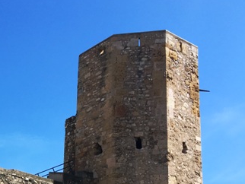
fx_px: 510
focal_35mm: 72
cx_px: -50
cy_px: 201
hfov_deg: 24.4
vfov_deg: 19.6
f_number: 2.2
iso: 25
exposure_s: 1/1451
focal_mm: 4.15
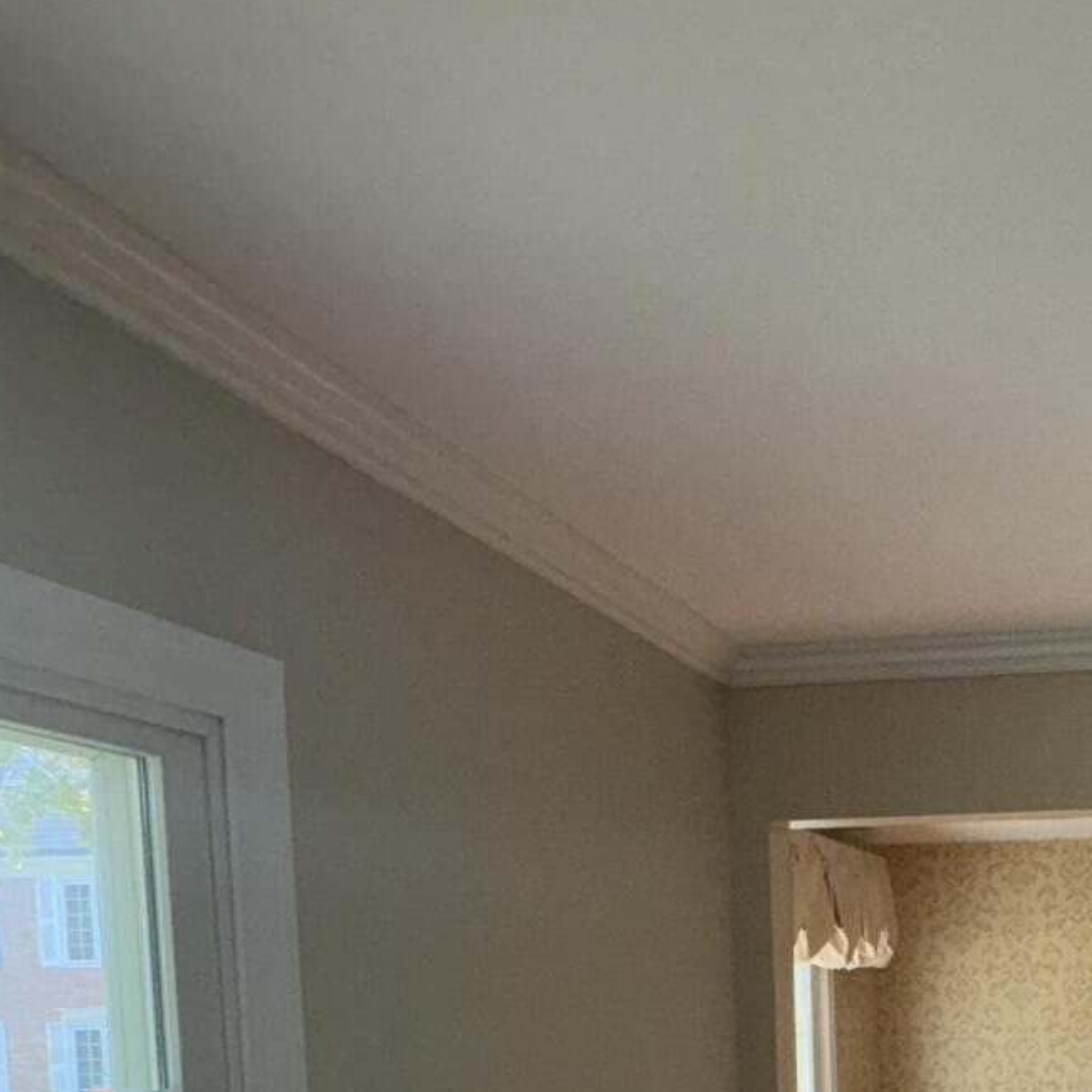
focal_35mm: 38
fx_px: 1356
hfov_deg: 38.7
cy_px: 1102
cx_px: 1102
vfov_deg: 38.7
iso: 64
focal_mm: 2.22
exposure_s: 1/121
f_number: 2.2
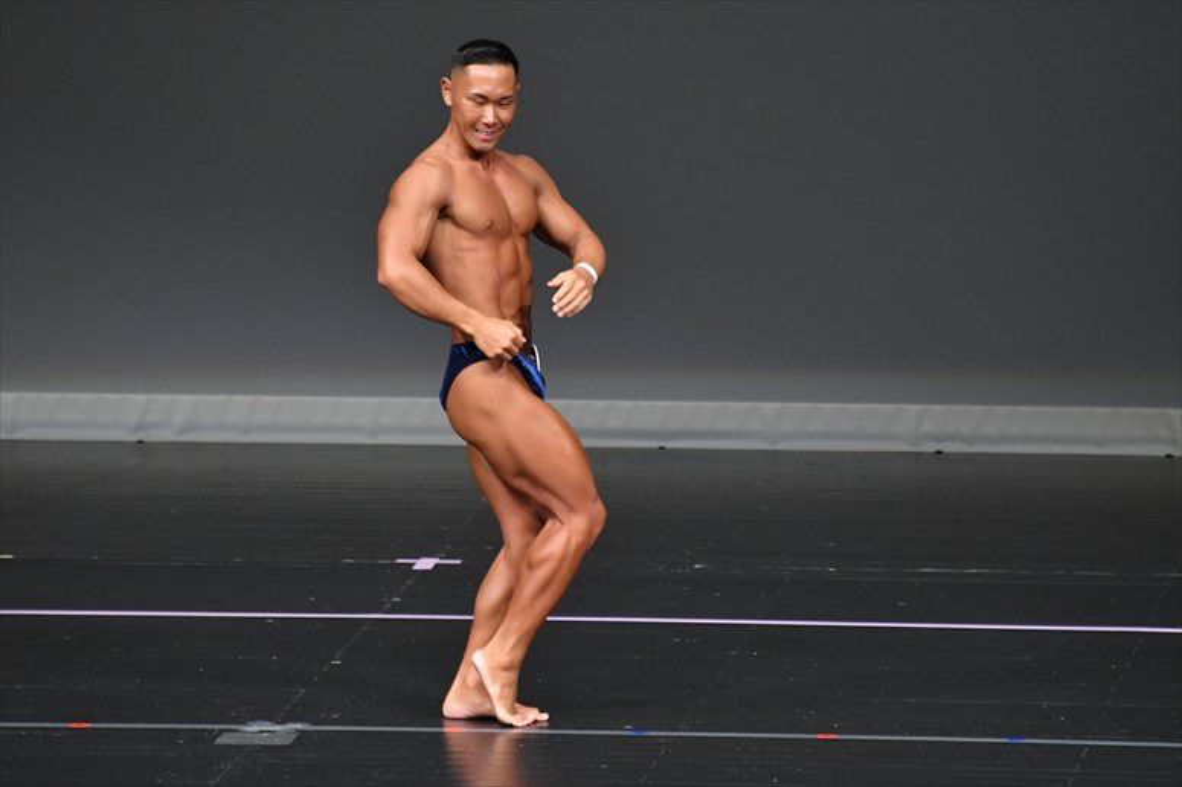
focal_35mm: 375
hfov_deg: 5.5
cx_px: 591
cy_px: 394
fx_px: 12307
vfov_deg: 3.7
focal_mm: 250
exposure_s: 1/400
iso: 4000
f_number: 5.6
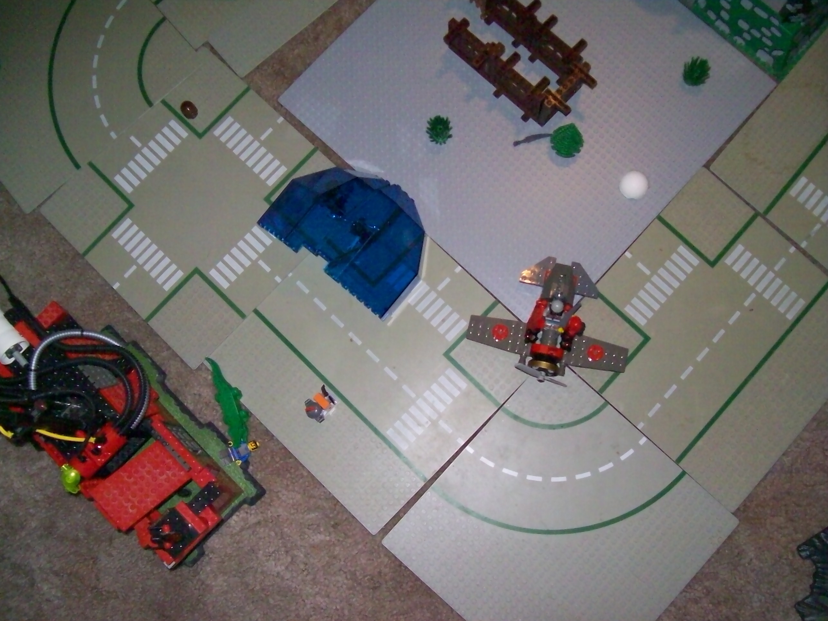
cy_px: 310
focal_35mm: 36
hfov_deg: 51.4
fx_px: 861
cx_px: 414
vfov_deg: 39.6
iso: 200
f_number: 2.7
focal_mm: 6
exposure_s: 1/128
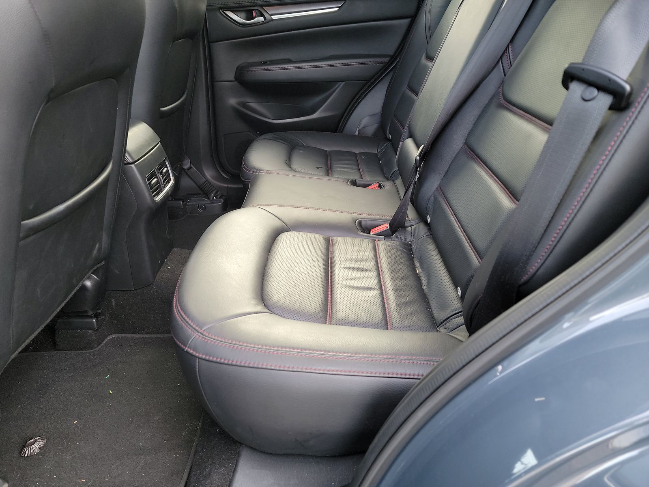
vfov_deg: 56.8
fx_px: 450
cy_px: 244
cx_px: 324
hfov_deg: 71.6
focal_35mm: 24
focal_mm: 6.7
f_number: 1.8
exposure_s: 1/59
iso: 220
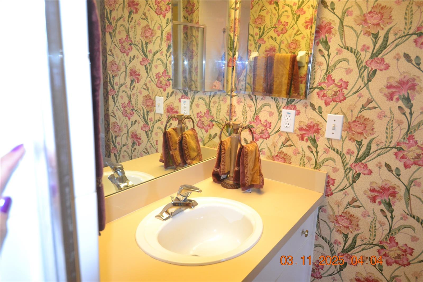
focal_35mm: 26
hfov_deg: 70.4
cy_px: 141
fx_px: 300
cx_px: 212
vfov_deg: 50.4
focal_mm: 17
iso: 1100
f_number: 4.2
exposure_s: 1/60
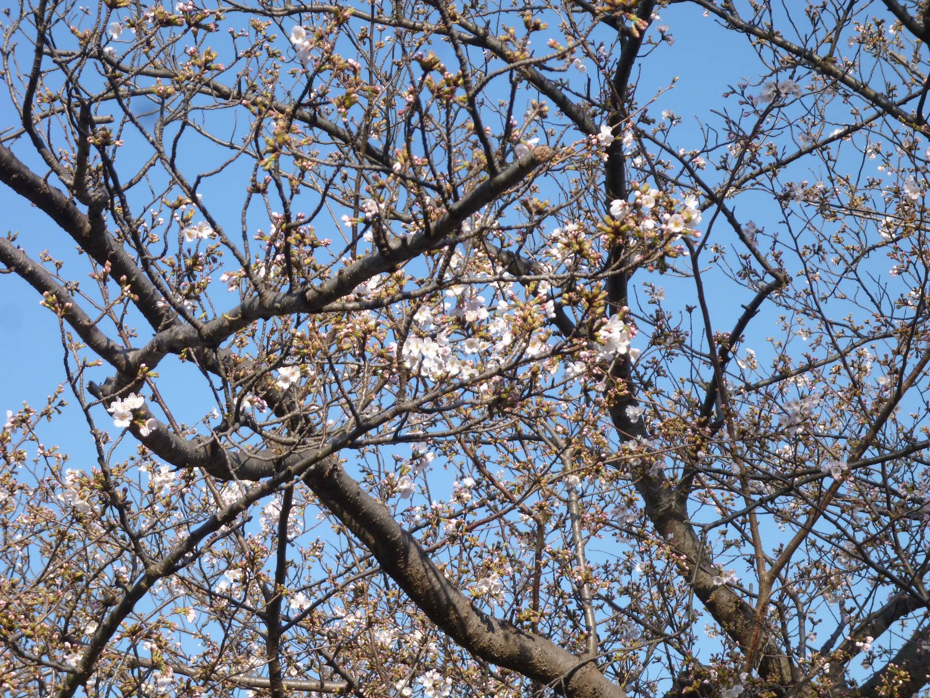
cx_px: 465
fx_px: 2633
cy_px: 349
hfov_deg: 20.0
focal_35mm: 98
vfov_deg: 15.1
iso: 80
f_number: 5.7
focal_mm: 17.4
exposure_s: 1/160
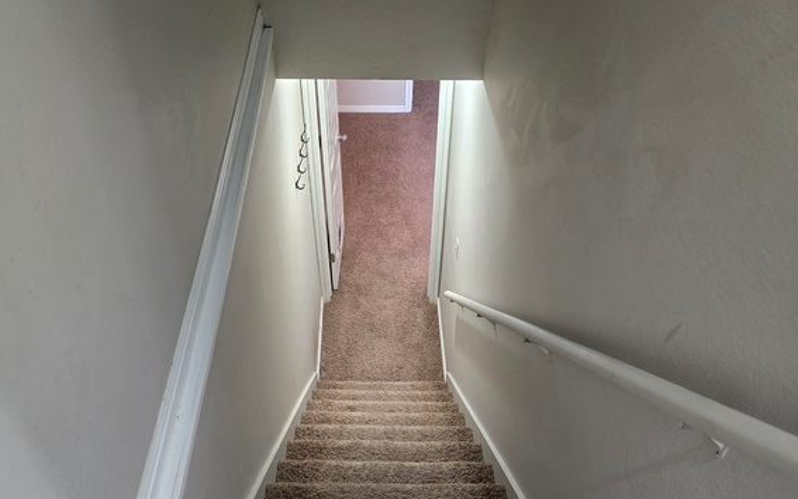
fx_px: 718
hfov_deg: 58.1
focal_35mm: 33
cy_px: 335
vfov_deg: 37.9
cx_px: 400
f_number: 1.7
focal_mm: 6.3
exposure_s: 1/60
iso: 800
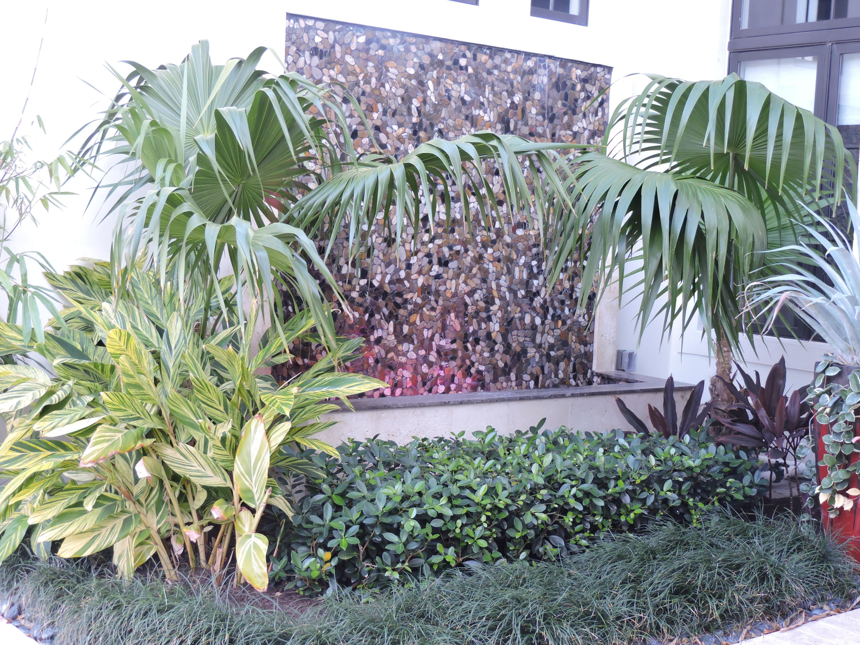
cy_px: 322
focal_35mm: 50
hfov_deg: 38.2
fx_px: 1242
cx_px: 430
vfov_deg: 29.1
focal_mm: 8.9
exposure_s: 1/50
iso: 320
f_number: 3.6
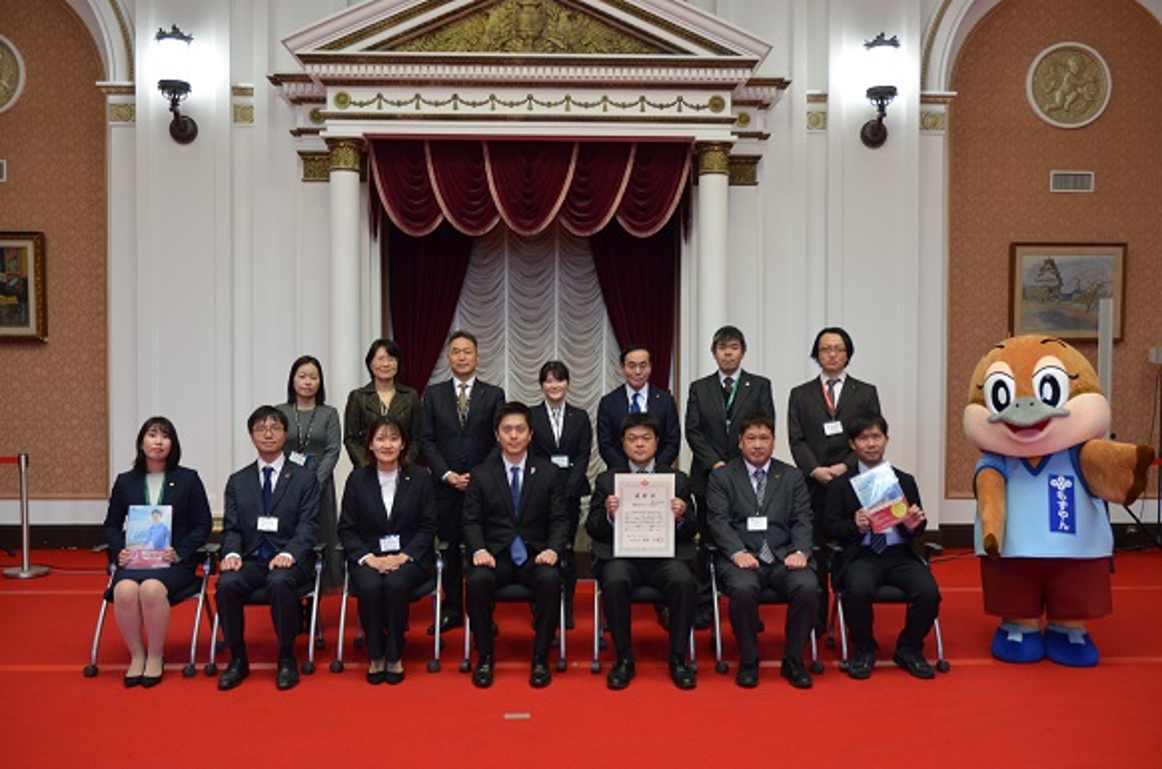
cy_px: 384
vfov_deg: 39.8
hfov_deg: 57.3
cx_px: 581
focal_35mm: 33
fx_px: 1063
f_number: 3.5
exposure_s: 1/40
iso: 800
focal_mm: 22
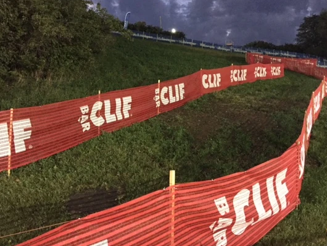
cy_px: 101
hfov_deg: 52.5
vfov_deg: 40.6
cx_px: 183
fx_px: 331
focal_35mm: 35
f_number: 2.2
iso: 640
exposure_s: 1/17
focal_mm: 4.15
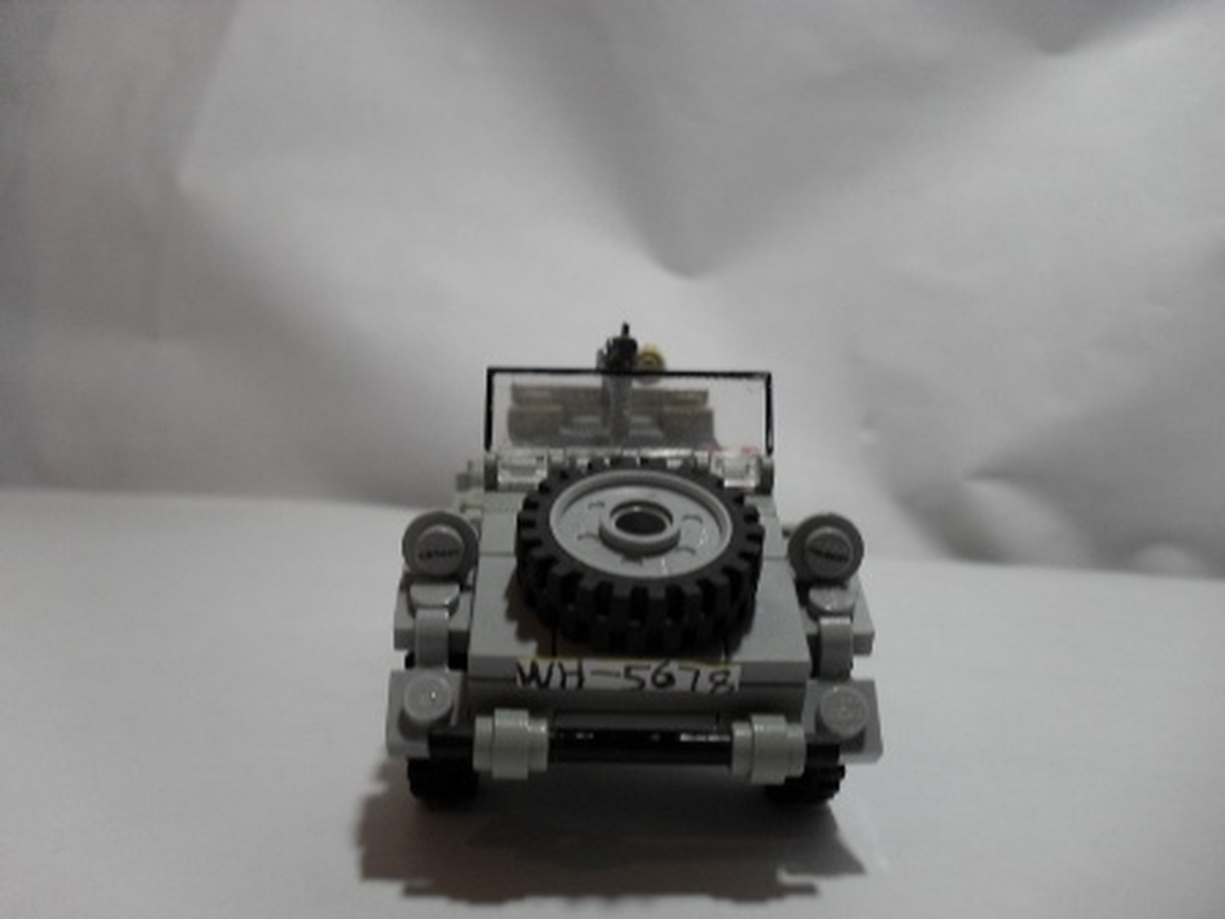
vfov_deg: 40.7
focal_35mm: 35
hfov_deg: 52.6
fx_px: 1239
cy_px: 460
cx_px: 612
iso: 120
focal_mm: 6.3
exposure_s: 1/30
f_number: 3.2
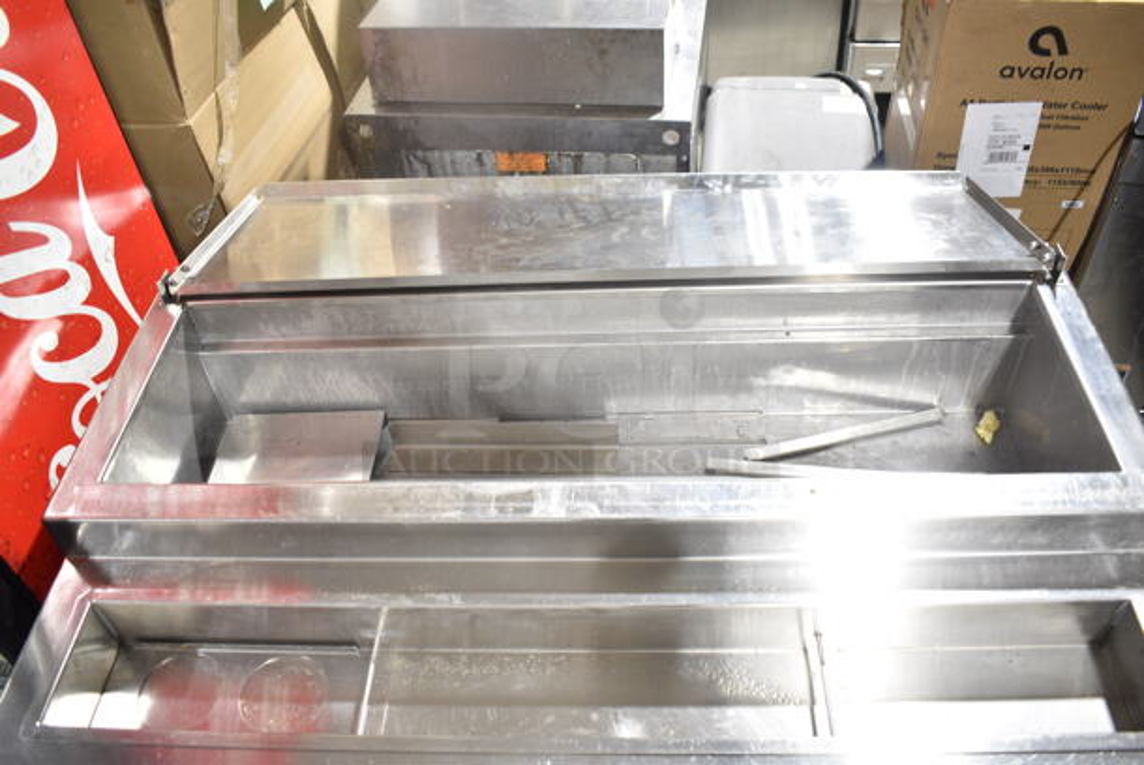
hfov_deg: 61.9
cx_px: 572
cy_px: 382
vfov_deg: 43.7
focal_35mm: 30
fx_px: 954
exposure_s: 1/30
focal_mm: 20
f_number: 3.5
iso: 1000
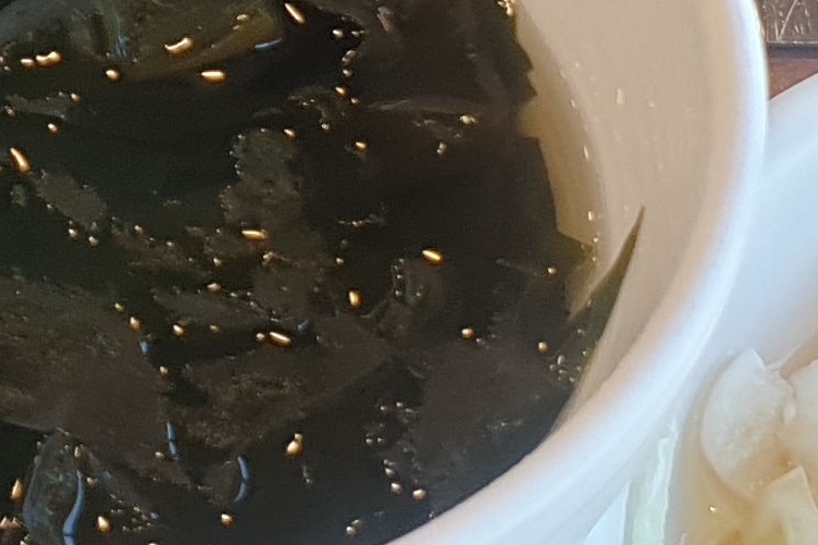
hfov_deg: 13.3
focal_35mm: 145
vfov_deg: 9.2
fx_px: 3294
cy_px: -306
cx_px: -414
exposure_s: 1/60
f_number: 2.4
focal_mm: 4.3
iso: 80
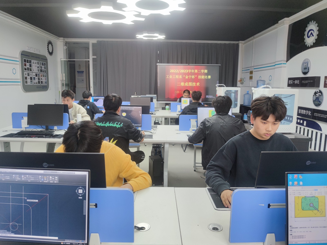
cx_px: 164
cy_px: 122
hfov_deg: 71.6
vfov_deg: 56.8
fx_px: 227
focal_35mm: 24
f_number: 1.69
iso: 71
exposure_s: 1/100
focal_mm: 6.72
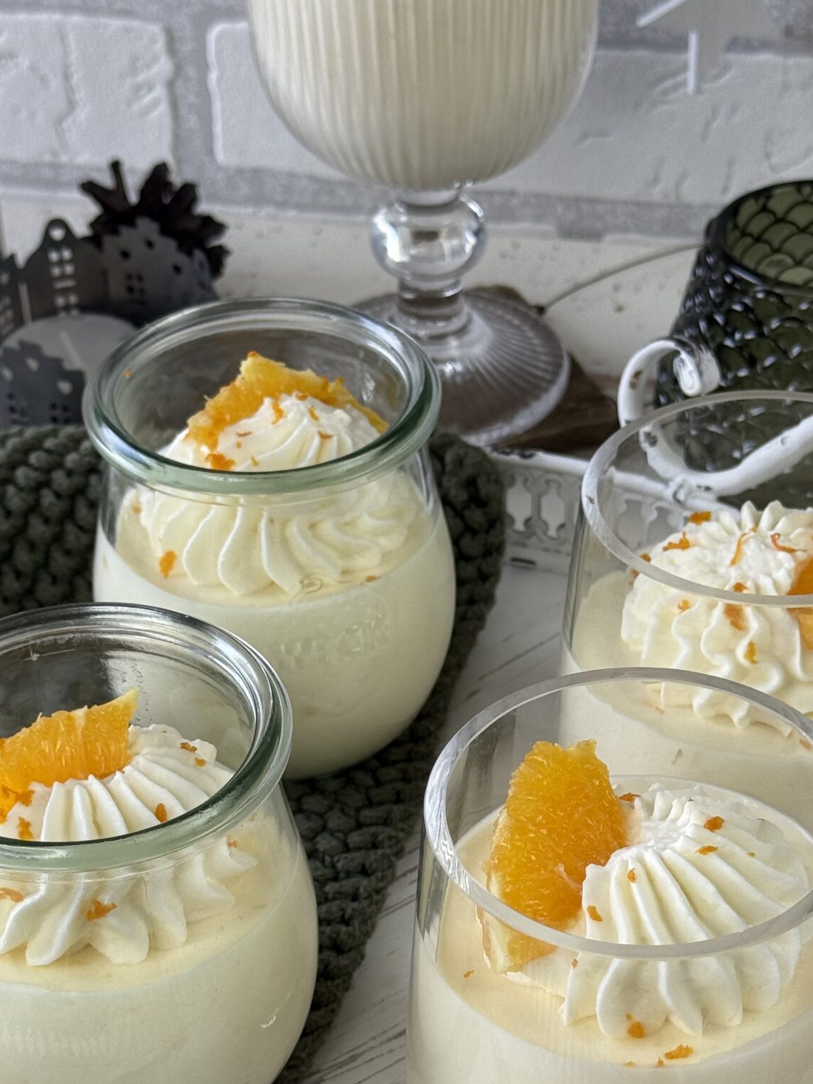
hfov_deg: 18.2
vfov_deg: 24.0
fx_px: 2536
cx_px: 444
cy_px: 713
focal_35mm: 81
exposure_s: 1/164
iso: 64
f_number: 1.78
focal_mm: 6.76
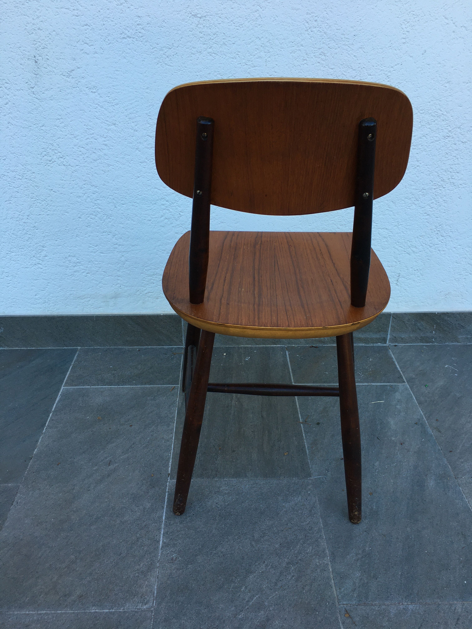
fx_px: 527
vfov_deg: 61.7
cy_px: 314
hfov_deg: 48.2
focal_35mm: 29
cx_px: 236
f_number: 2.2
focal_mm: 4.15
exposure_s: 1/100
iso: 25
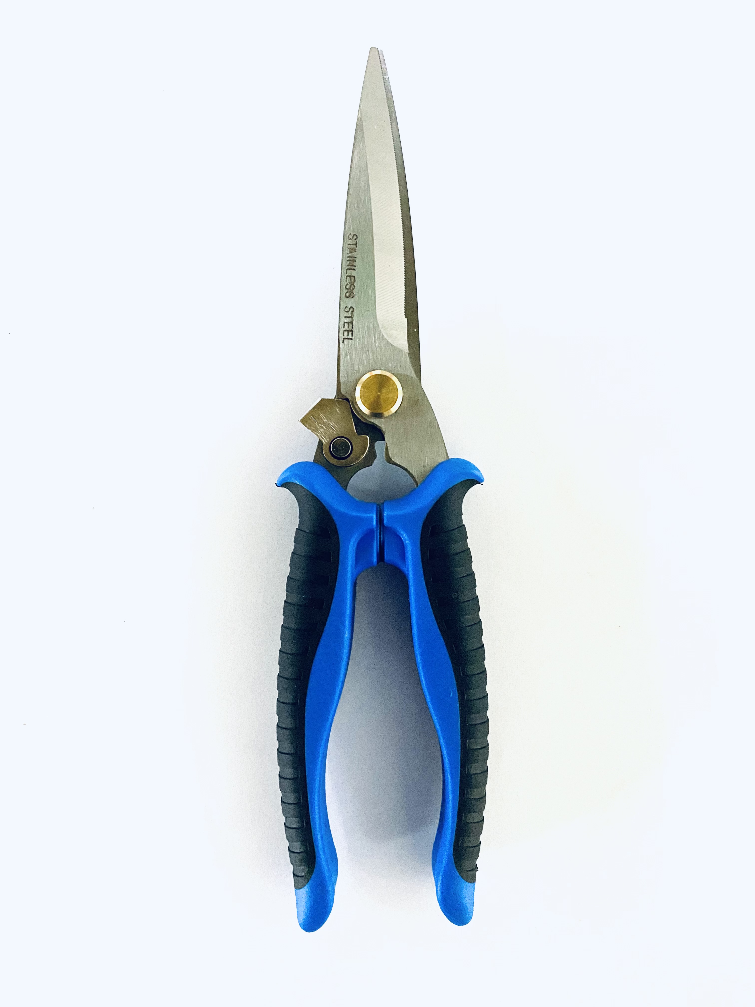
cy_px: 504
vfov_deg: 67.3
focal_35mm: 26
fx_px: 756
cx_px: 378
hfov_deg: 53.1
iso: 500
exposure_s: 1/60
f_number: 1.8
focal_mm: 4.25
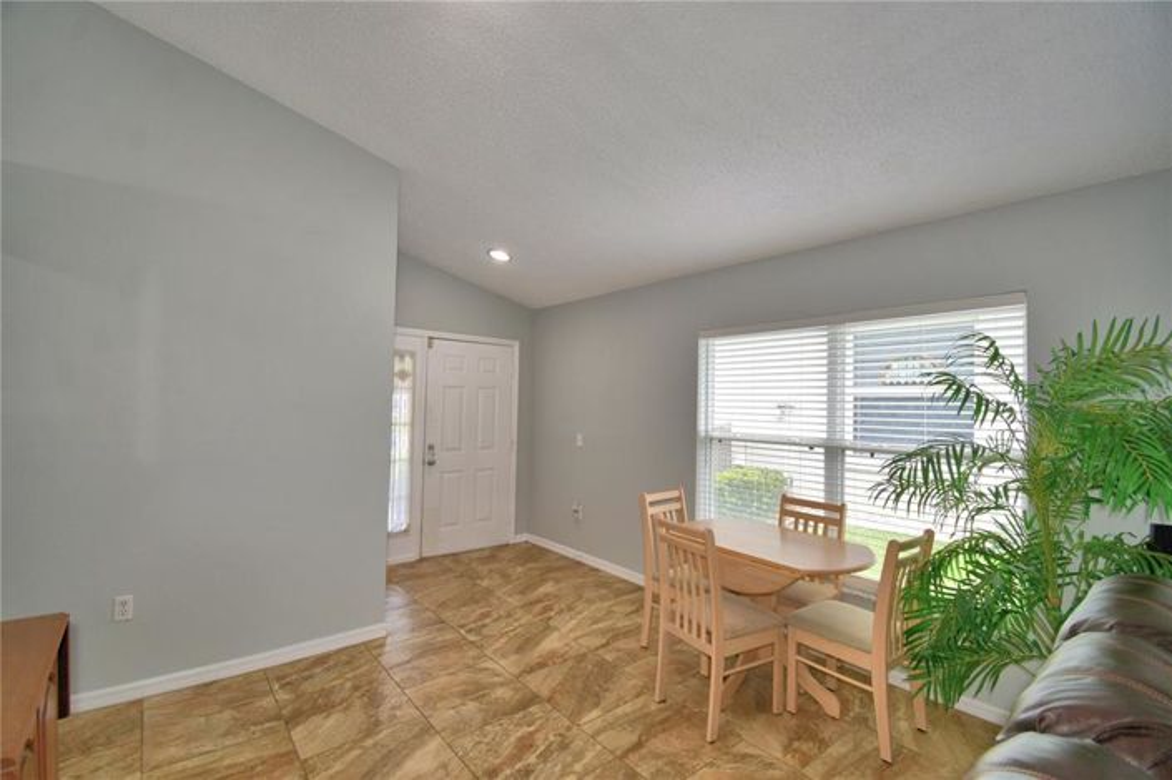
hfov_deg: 100.4
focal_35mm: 15
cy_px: 390
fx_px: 488
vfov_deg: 77.2
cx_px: 586
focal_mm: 10
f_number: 4.5
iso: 160
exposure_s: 1/60
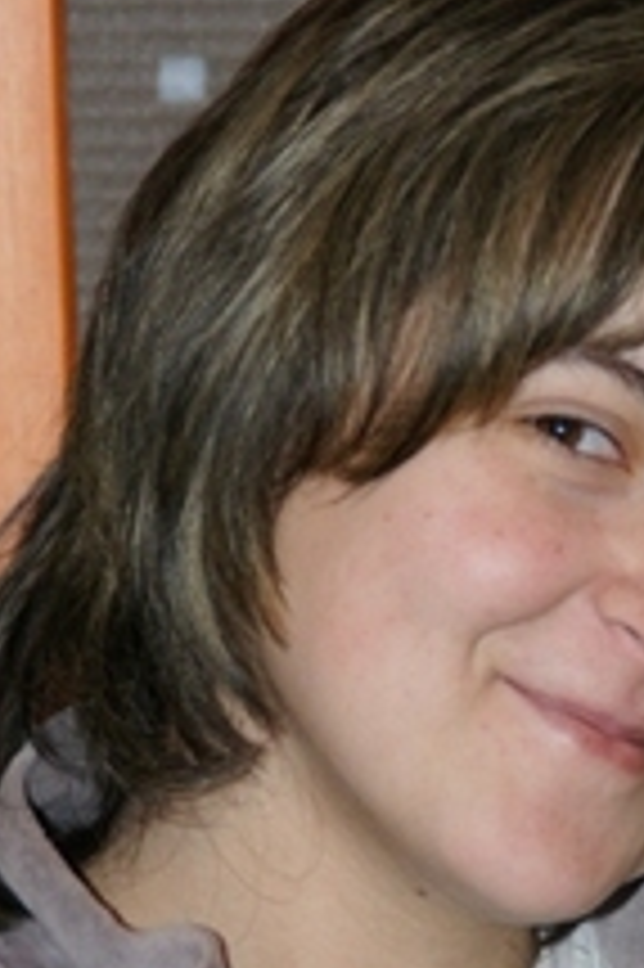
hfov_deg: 4.2
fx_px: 8870
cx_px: 500
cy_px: 545
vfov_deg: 6.2
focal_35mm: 330
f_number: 5.6
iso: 800
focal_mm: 105
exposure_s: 1/125
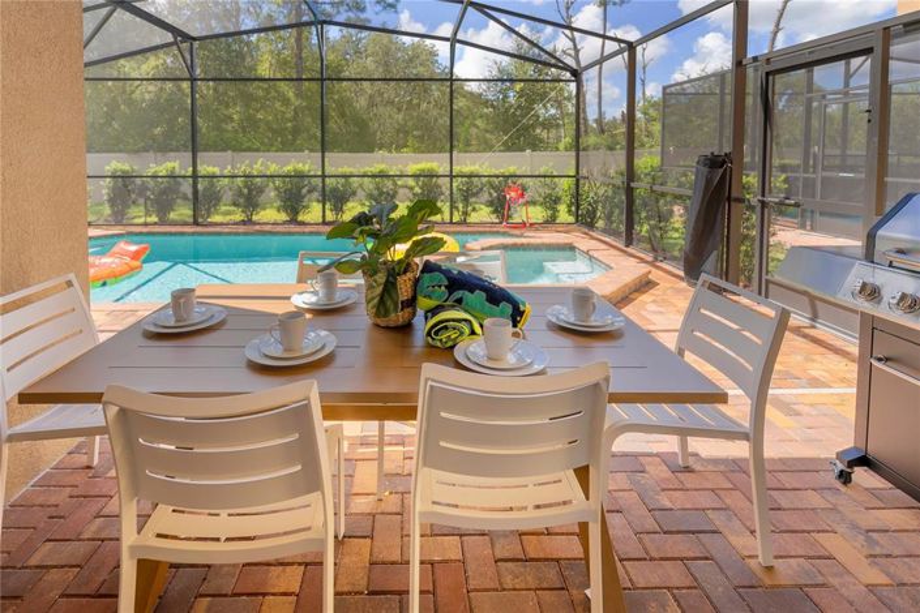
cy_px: 306
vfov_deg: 73.7
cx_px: 460
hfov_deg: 96.7
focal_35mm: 16
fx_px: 409
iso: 80
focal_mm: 16
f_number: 4.5
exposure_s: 1/100
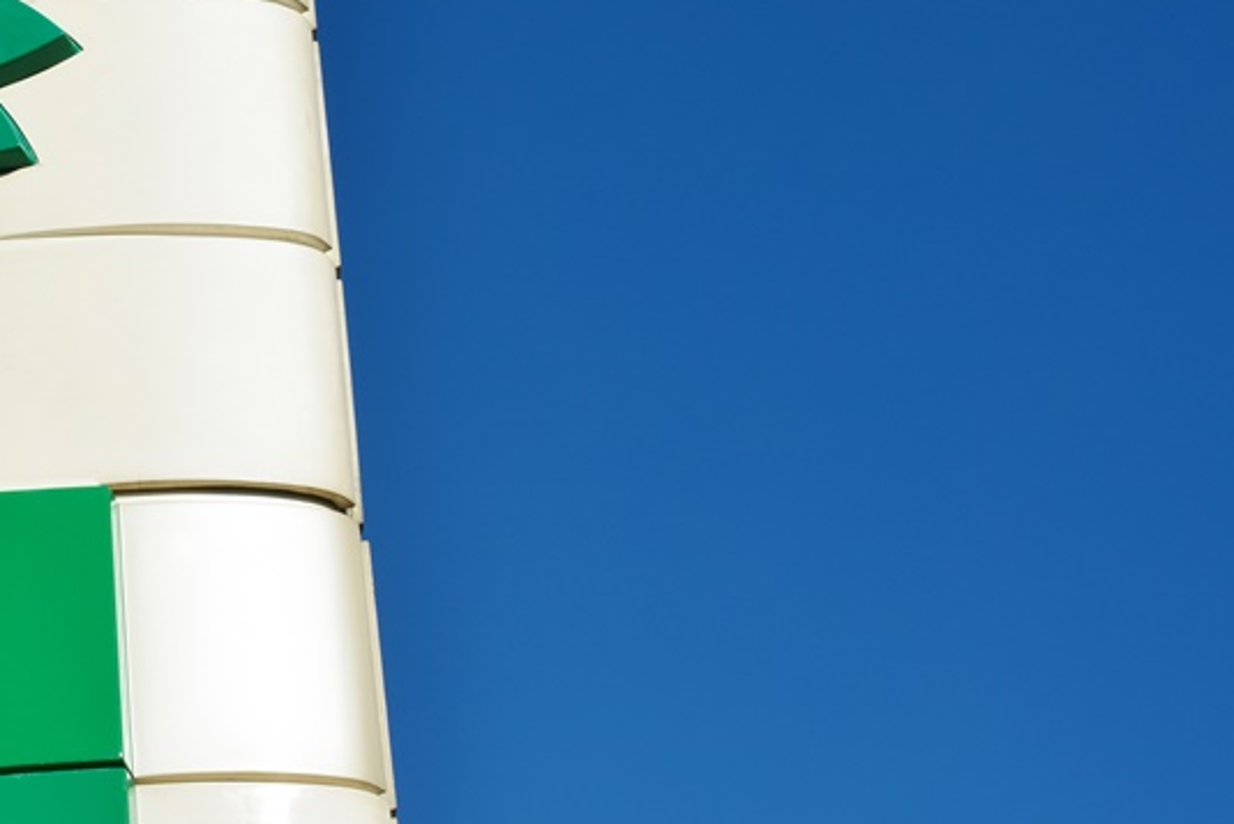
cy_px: 153
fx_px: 4766
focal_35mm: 139
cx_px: 274
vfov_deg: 9.8
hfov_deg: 14.7
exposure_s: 1/200
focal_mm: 62
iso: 100
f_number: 14
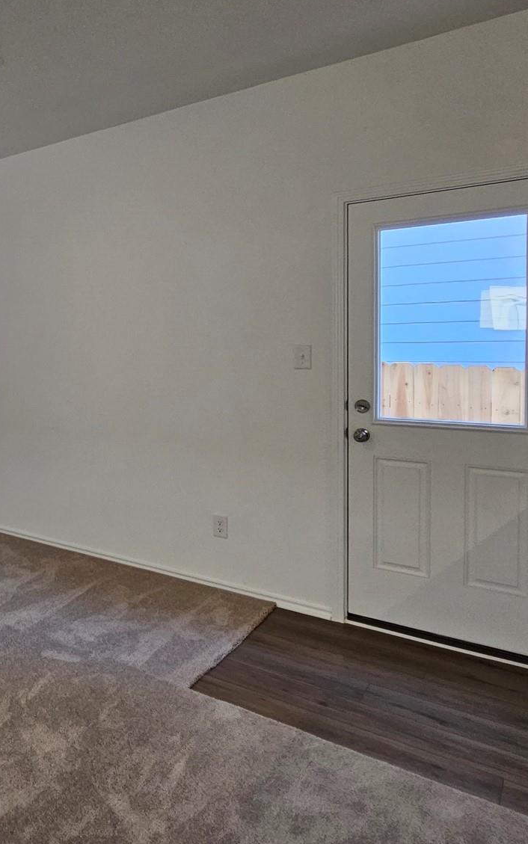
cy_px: 361
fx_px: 575
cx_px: -4
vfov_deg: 72.1
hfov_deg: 42.3
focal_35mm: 25
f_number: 2.2
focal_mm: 2.2
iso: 80
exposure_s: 1/60
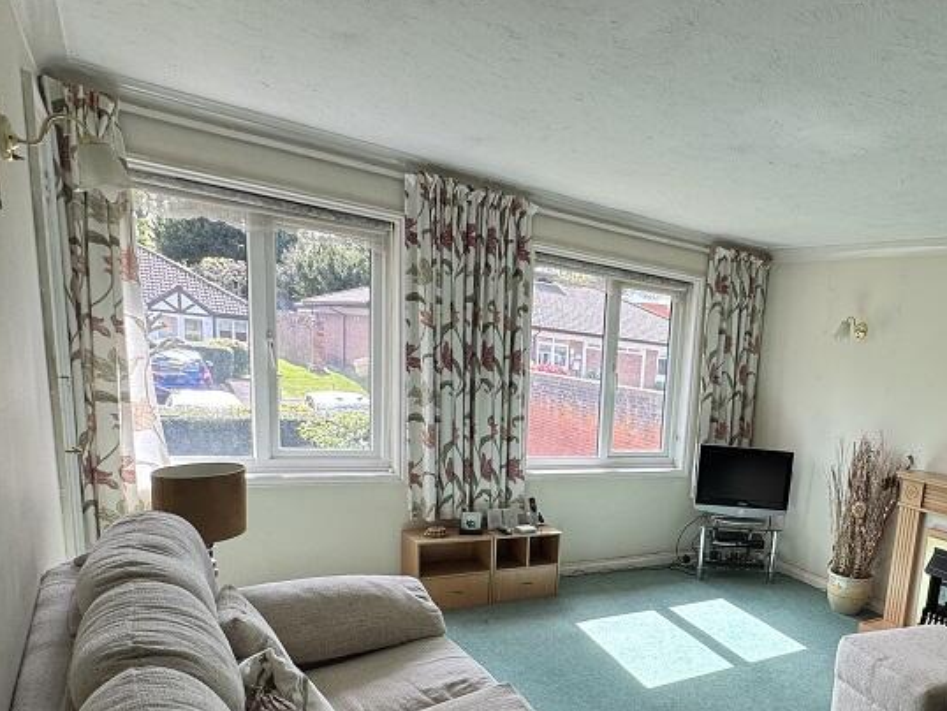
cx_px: 762
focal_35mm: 26
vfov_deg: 51.4
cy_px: 512
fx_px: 712
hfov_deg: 61.5
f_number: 2.2
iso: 40
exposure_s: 1/104
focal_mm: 2.22
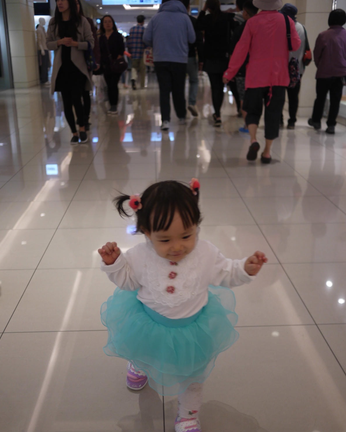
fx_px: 538
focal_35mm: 42
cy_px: 230
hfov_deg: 35.7
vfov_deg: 43.8
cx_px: 172
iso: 160
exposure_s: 1/125
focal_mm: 20
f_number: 1.7
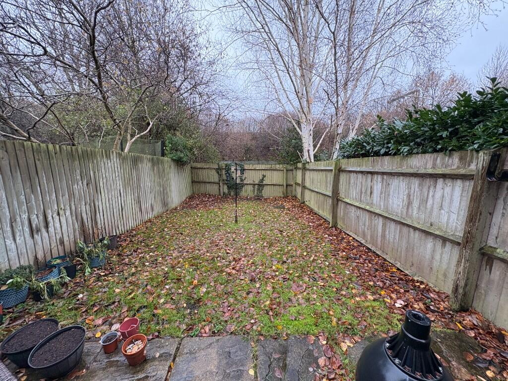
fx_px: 205
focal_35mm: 14
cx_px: 254
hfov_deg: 102.1
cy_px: 190
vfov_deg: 85.7
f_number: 2.2
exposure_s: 1/99
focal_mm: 2.22
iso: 200
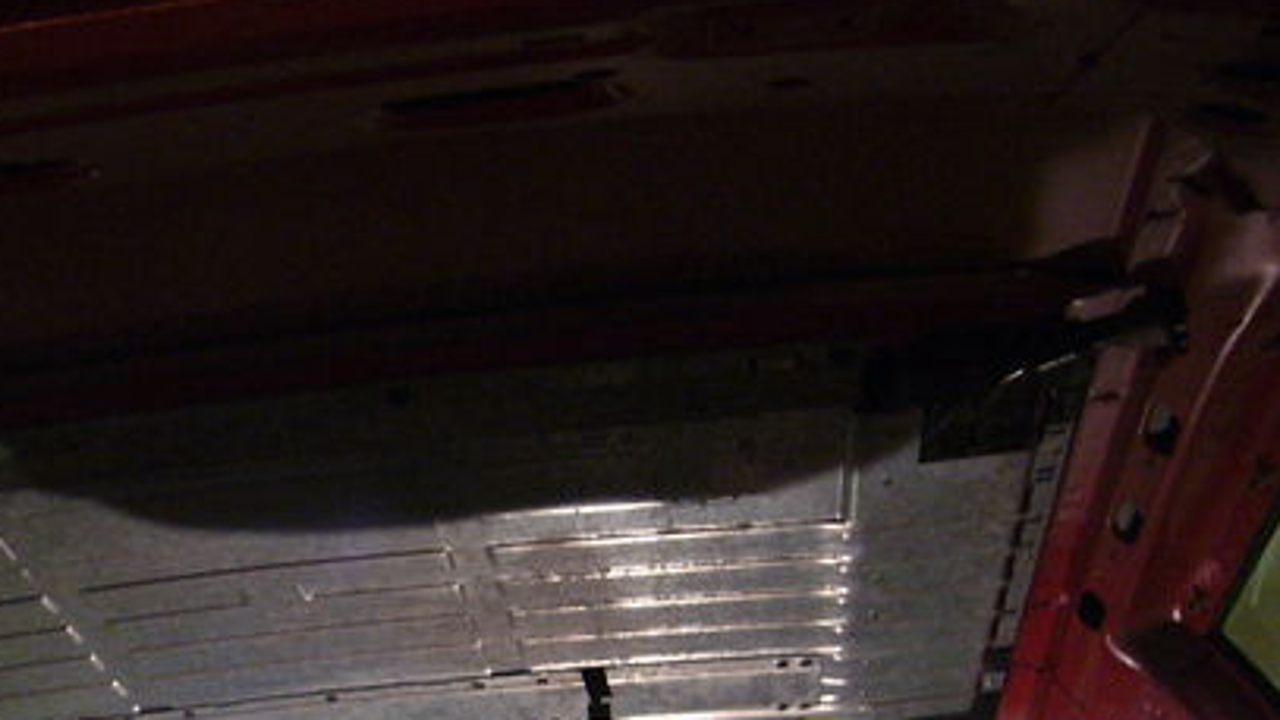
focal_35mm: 60
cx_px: 280
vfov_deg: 19.6
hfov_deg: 34.0
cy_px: 660
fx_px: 2037
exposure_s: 1/8
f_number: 2.8
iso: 200
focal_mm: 5.8
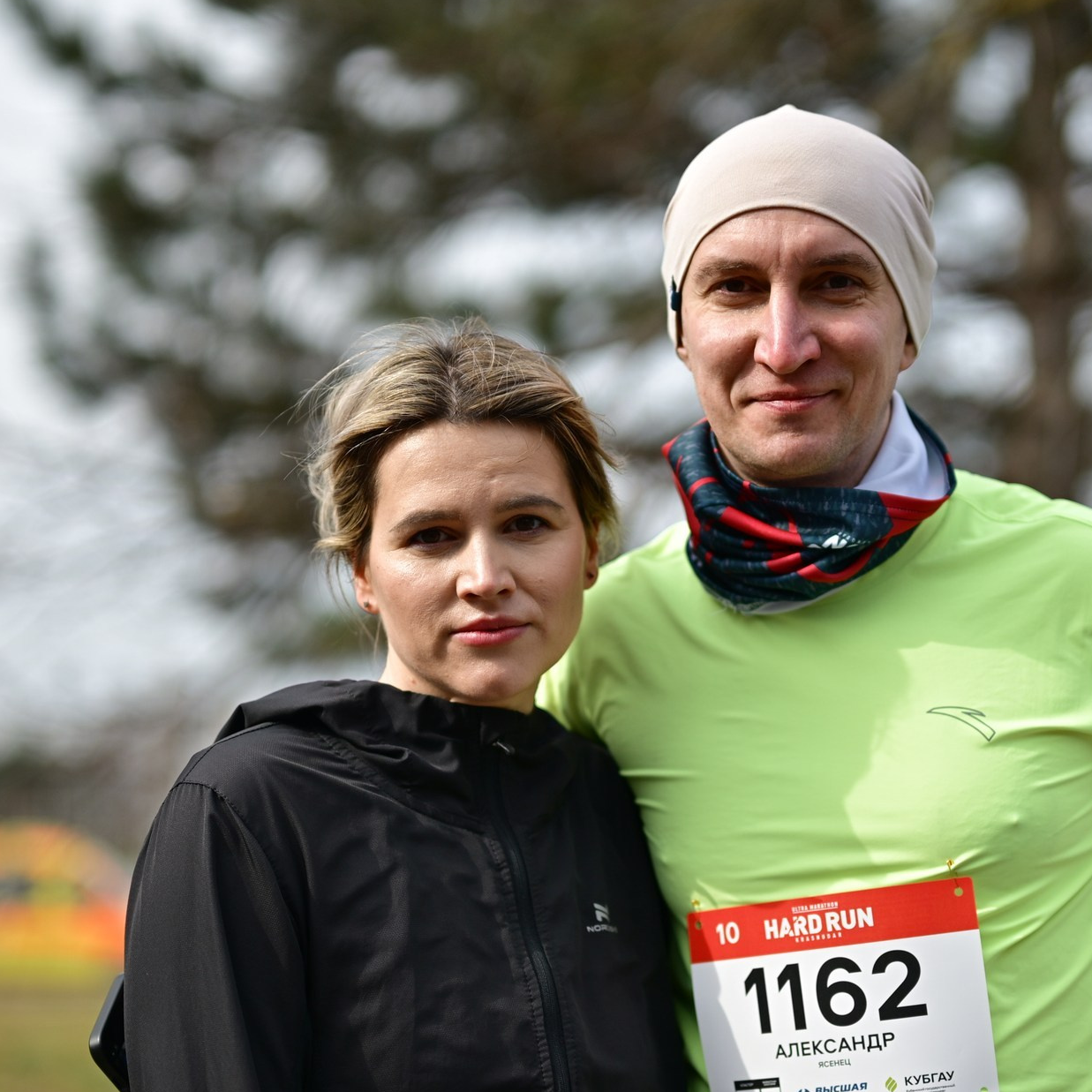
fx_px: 3141
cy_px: 636
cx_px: 717
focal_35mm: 88
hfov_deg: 19.7
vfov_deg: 19.7
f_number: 1.2
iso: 100
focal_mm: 50
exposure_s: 1/5000
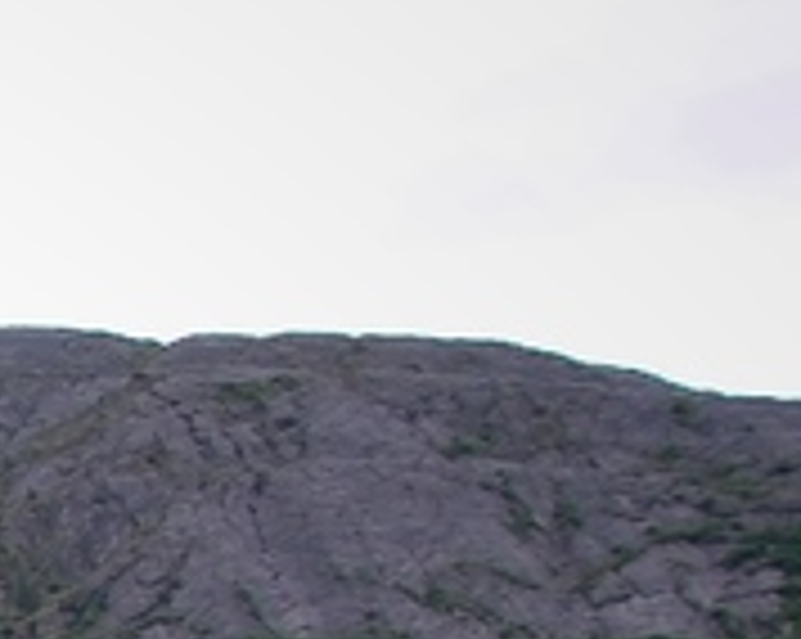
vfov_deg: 8.8
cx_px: -1728
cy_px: 1413
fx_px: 3836
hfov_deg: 9.1
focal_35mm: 162
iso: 100
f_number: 5.6
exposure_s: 1/125
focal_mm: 24
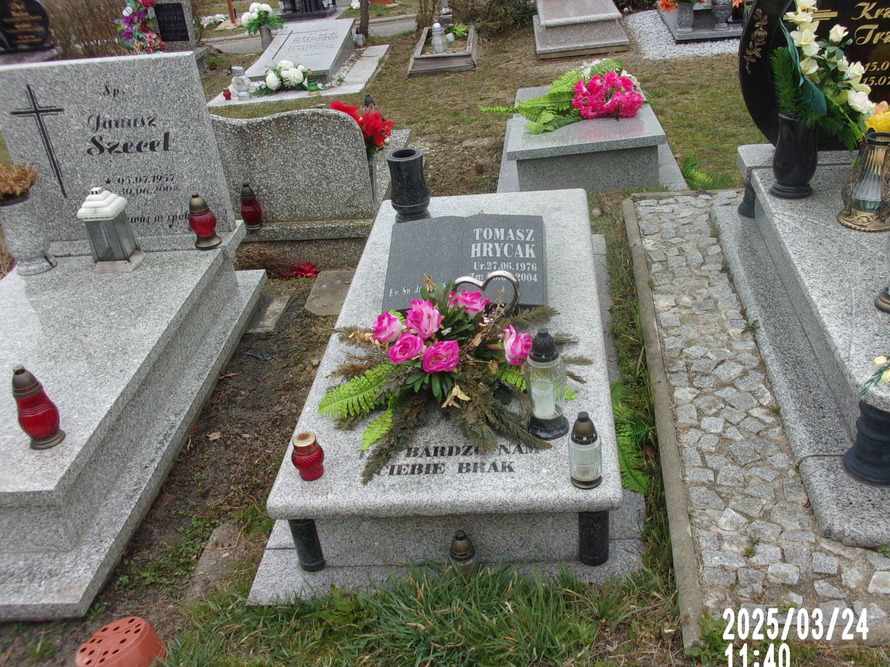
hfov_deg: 55.2
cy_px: 335
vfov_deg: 42.9
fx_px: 848
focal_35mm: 33
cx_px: 497
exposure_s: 1/38
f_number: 10.8
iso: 80
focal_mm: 5.1
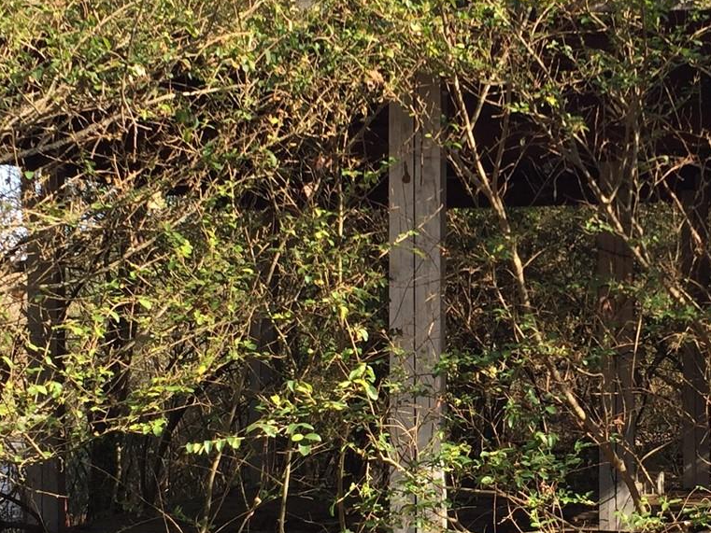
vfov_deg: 18.9
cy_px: 288
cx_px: 544
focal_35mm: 78
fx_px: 1602
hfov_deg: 24.7
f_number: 2.2
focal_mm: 4.15
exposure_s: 1/302
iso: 32
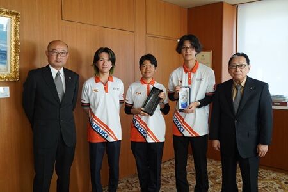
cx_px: 144
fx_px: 256
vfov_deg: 41.1
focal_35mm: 32
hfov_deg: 58.7
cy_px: 96
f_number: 7.1
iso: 2000
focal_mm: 32
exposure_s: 1/125
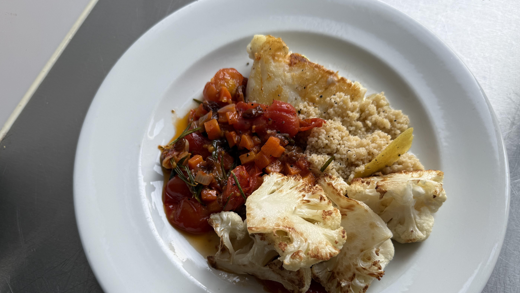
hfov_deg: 69.8
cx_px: 267
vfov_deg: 42.7
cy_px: 174
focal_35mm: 27
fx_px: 372
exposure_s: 1/167
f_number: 1.78
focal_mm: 6.76
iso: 64
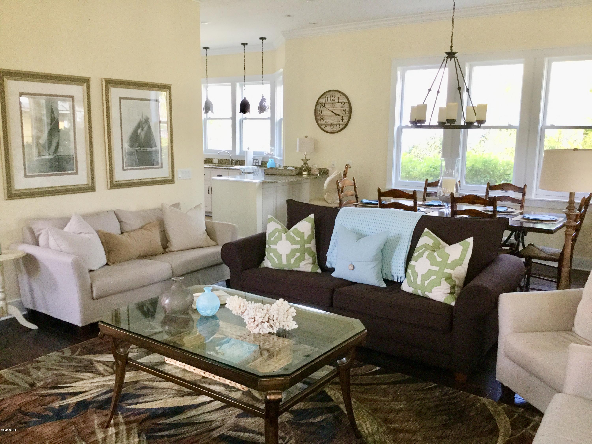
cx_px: 296
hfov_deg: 58.4
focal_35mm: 31
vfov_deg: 45.4
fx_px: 530
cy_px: 222
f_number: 2.4
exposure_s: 1/30
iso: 40
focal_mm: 3.3
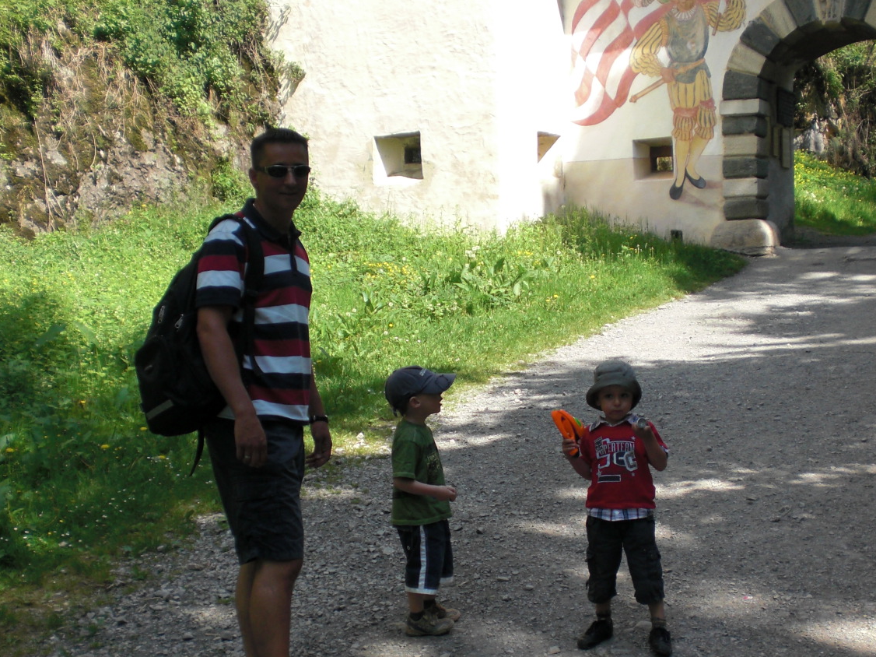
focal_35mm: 54
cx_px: 446
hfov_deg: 35.5
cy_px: 453
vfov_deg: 26.8
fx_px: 1366
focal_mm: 6.3
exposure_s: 1/500
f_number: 3.1
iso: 64
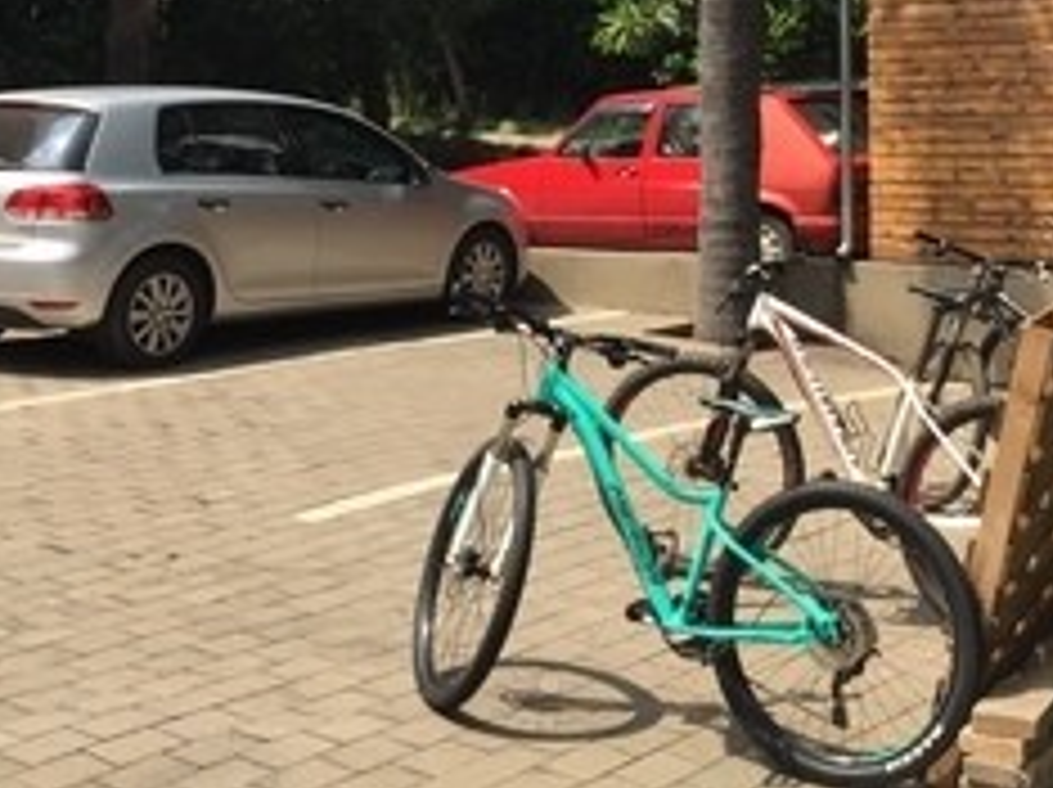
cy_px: -52
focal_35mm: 62
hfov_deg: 31.1
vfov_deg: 22.4
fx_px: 1884
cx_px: 675
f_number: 2.2
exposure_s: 1/1464
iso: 32
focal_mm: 4.15
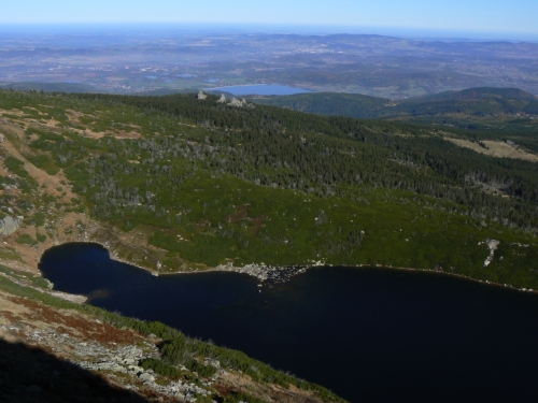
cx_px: 269
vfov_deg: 39.7
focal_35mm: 36
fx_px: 560
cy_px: 202
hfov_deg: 51.4
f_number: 8
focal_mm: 6
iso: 80
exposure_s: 1/500
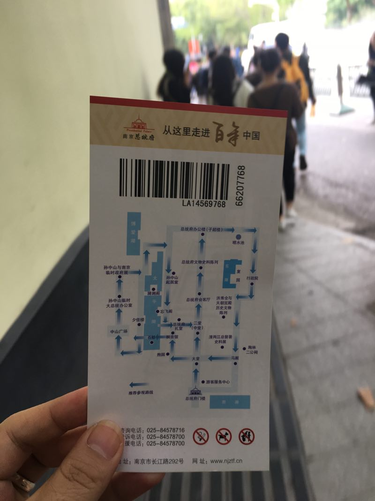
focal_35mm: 29
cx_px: 188
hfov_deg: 48.2
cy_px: 250
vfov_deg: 61.7
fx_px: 419
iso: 32
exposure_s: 1/50
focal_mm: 4.15
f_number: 2.2
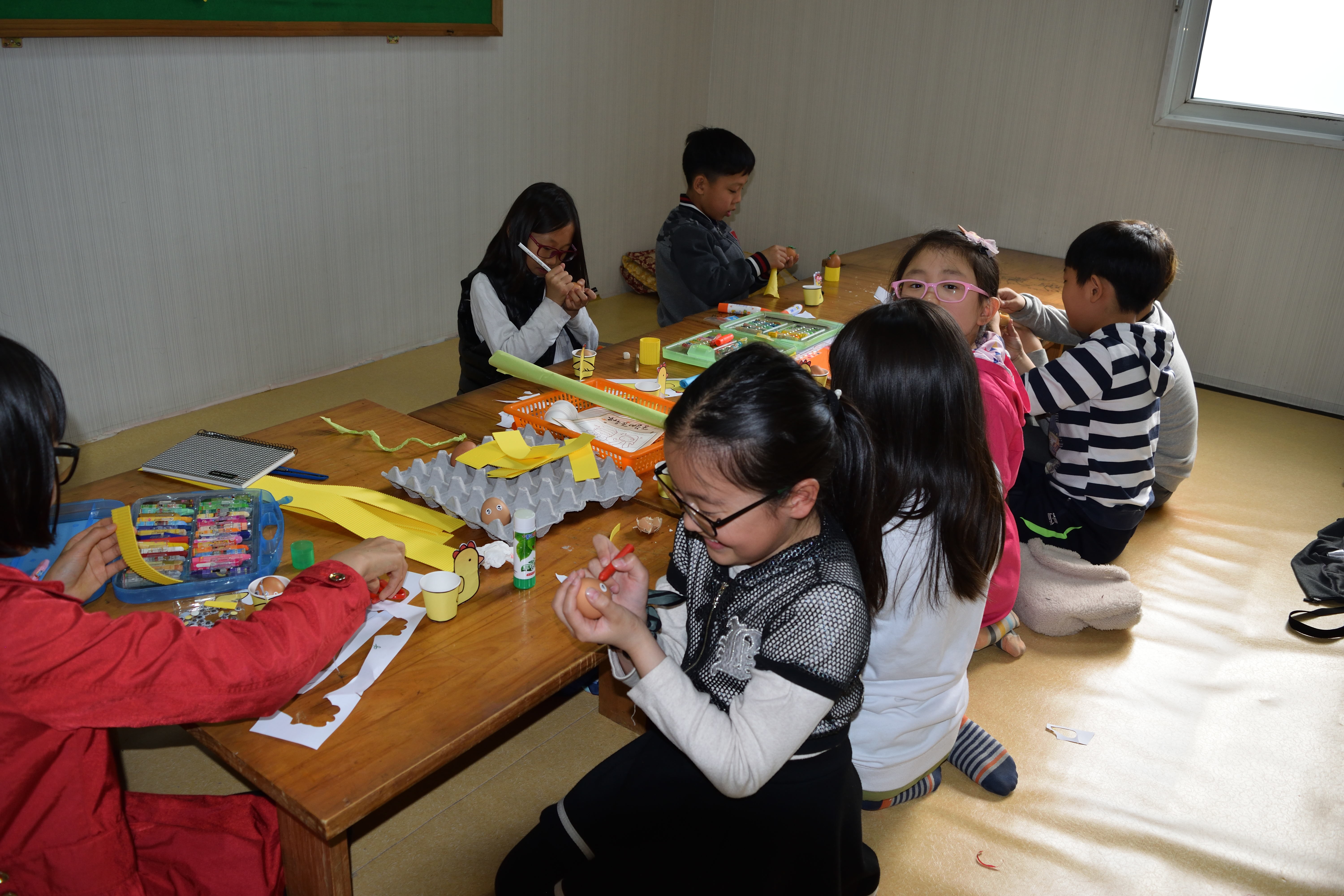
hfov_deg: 67.4
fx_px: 1008
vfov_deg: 47.9
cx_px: 672
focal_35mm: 27
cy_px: 448
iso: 200
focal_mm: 18
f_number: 5.6
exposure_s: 1/125
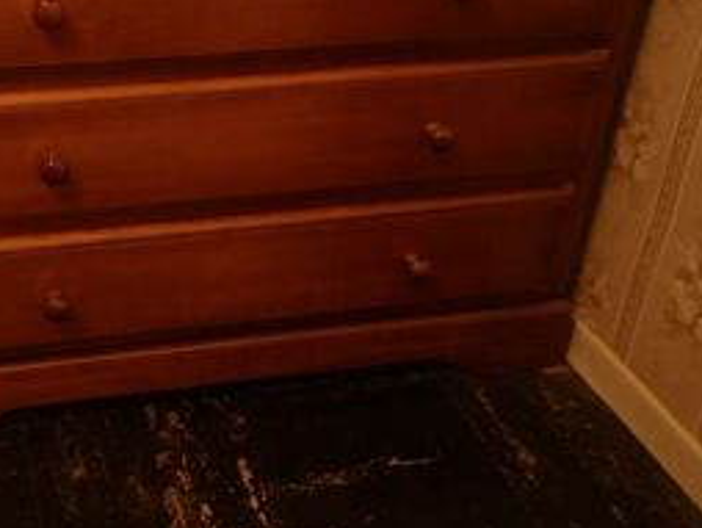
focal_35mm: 51
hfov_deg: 35.8
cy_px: 155
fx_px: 1035
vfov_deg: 28.3
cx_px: 105
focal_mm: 3.95
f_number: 1.8
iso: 250
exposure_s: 1/33.3
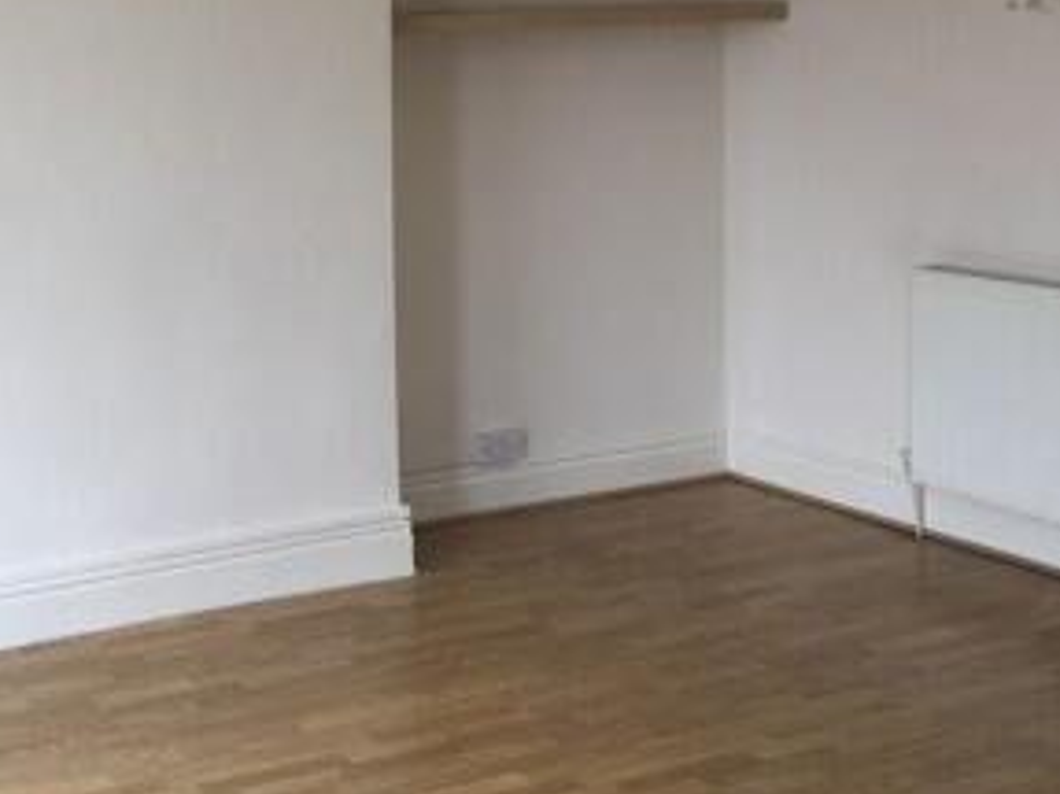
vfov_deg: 24.2
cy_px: 113
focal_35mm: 59
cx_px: 127
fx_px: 1806
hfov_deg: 31.3
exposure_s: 1/50
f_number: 2.2
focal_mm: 4.15
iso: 32
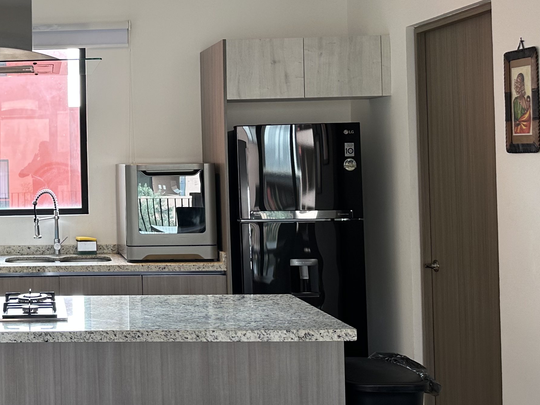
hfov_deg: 32.8
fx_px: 842
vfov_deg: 26.9
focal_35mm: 54
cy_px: 146
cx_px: 6
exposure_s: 1/121
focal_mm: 6.86
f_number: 1.78
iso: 80
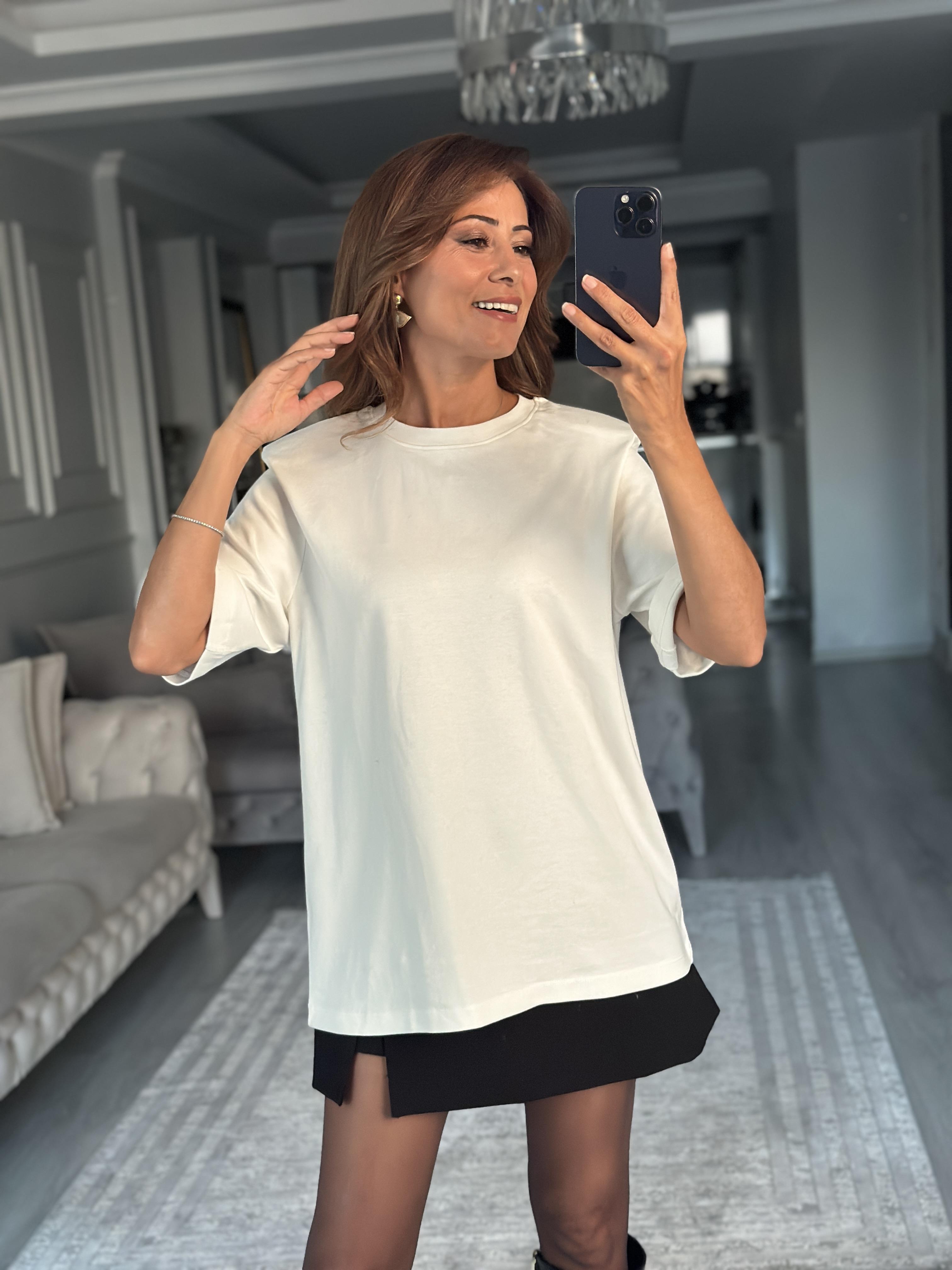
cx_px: 476
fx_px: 1760
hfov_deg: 30.3
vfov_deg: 39.7
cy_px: 635
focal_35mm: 48
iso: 320
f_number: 1.78
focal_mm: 6.86
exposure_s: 1/60
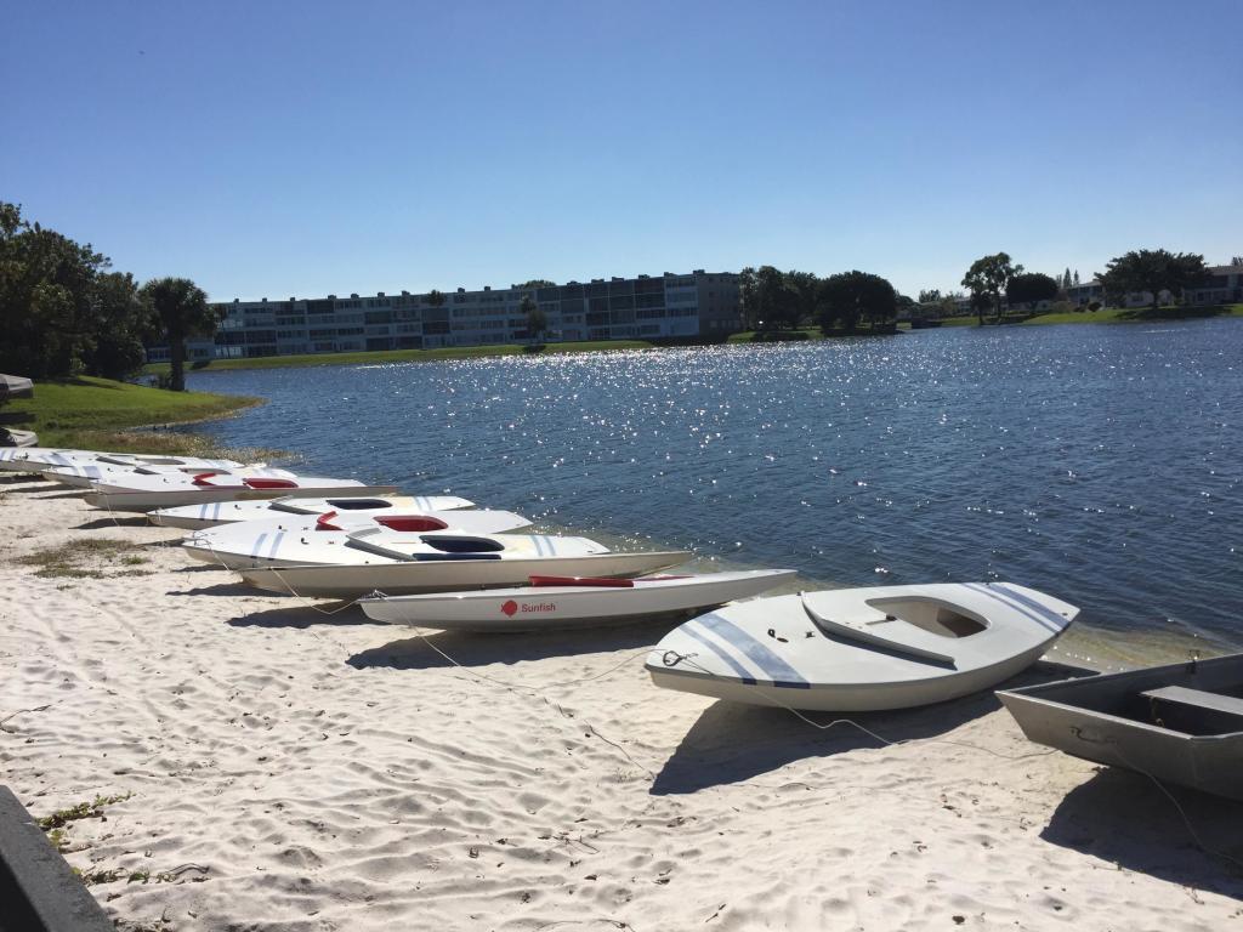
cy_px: 466
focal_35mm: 29
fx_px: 1041
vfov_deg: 48.2
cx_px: 622
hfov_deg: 61.7
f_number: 2.2
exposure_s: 1/4950
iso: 32
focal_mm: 4.15
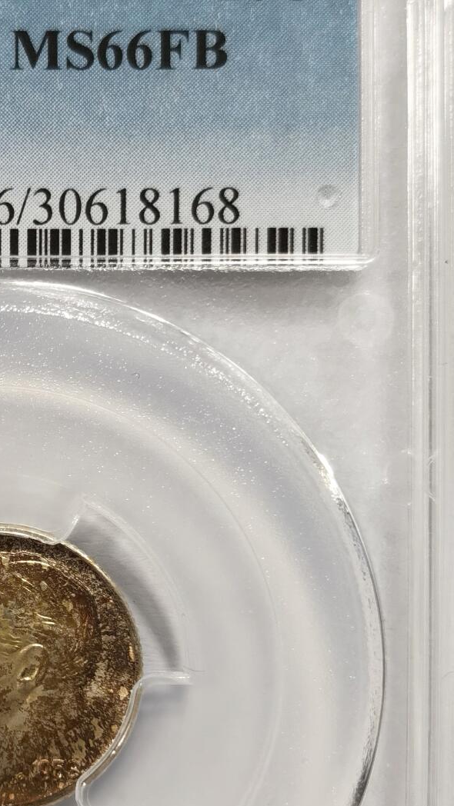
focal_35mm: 101
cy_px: 470
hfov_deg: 11.9
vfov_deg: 21.1
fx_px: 2160
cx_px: -5
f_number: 16
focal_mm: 5.56
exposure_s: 1/100
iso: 125
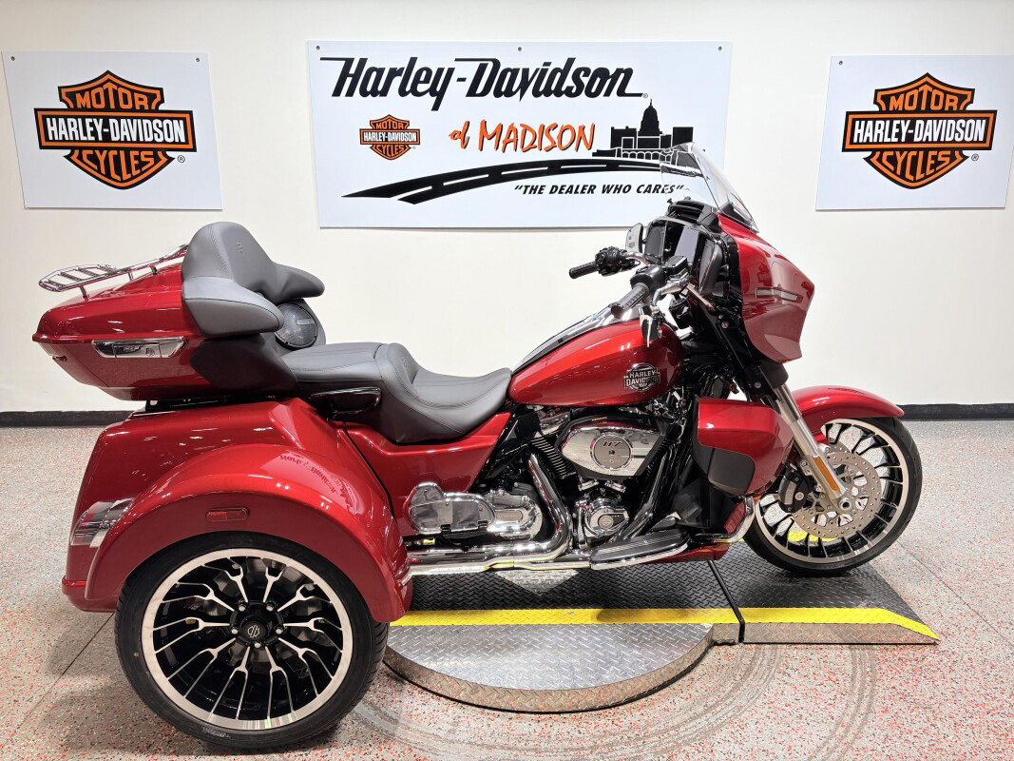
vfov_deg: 53.1
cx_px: 507
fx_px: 762
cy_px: 380
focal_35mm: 26
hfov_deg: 67.3
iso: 50
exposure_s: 1/120
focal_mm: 5.96
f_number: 1.6
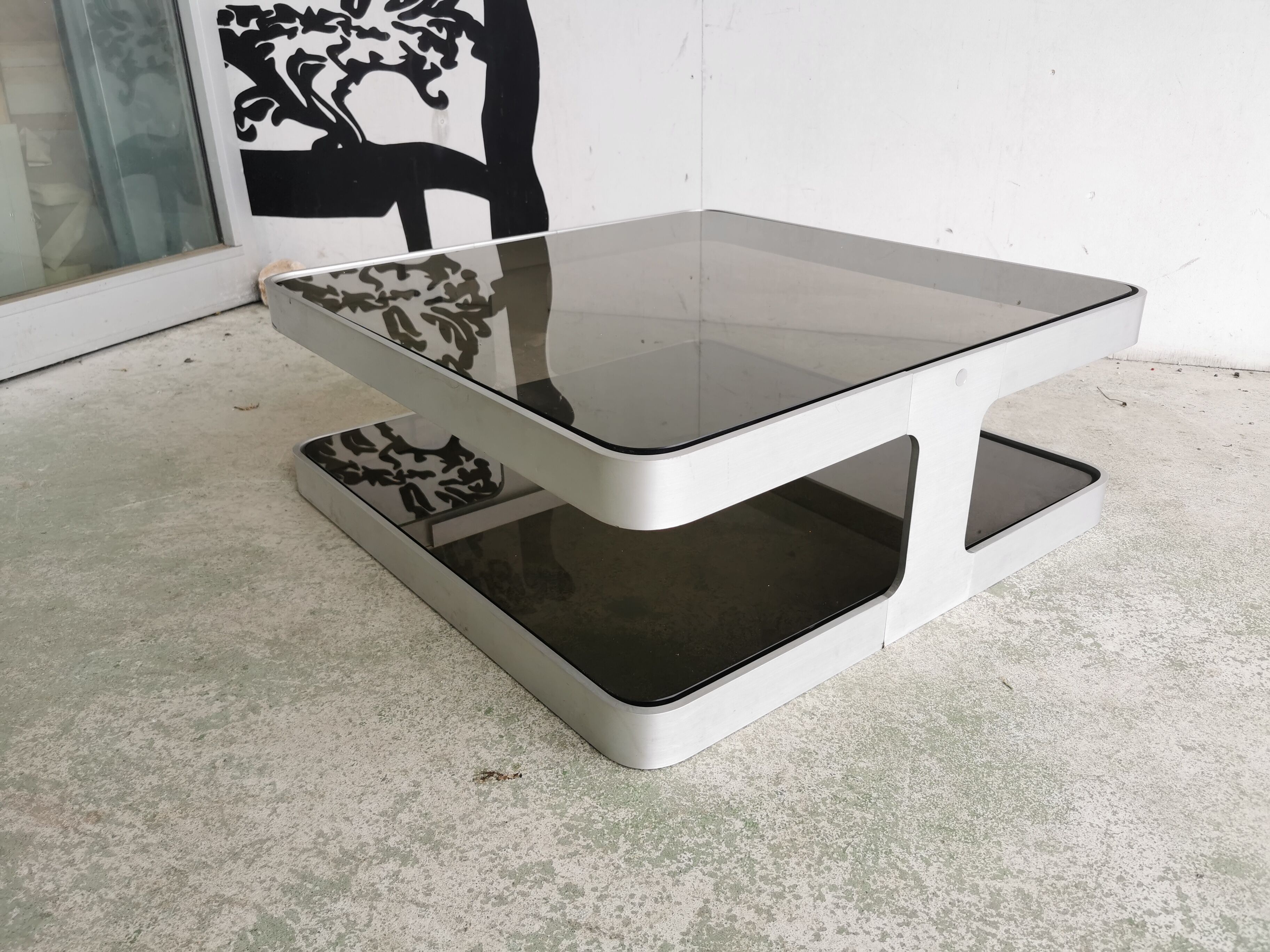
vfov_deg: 51.4
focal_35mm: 27
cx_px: 635
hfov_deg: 65.3
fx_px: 991
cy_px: 476
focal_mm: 5.56
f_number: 1.6
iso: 50
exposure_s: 1/157
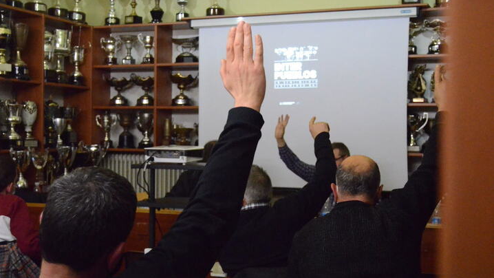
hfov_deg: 37.5
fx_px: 727
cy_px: 153
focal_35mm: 56
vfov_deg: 21.6
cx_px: 245
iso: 10000
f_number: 5
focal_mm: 35
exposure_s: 1/500
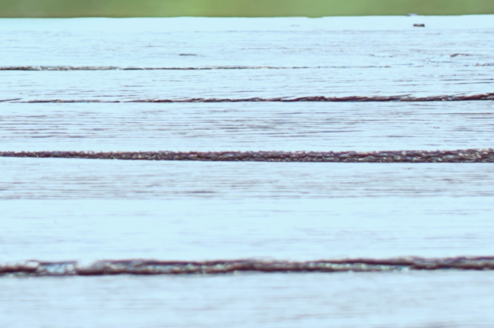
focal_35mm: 394
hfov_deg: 5.2
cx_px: -239
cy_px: -213
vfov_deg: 3.5
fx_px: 5400
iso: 200
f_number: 4.5
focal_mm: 70
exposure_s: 1/1600
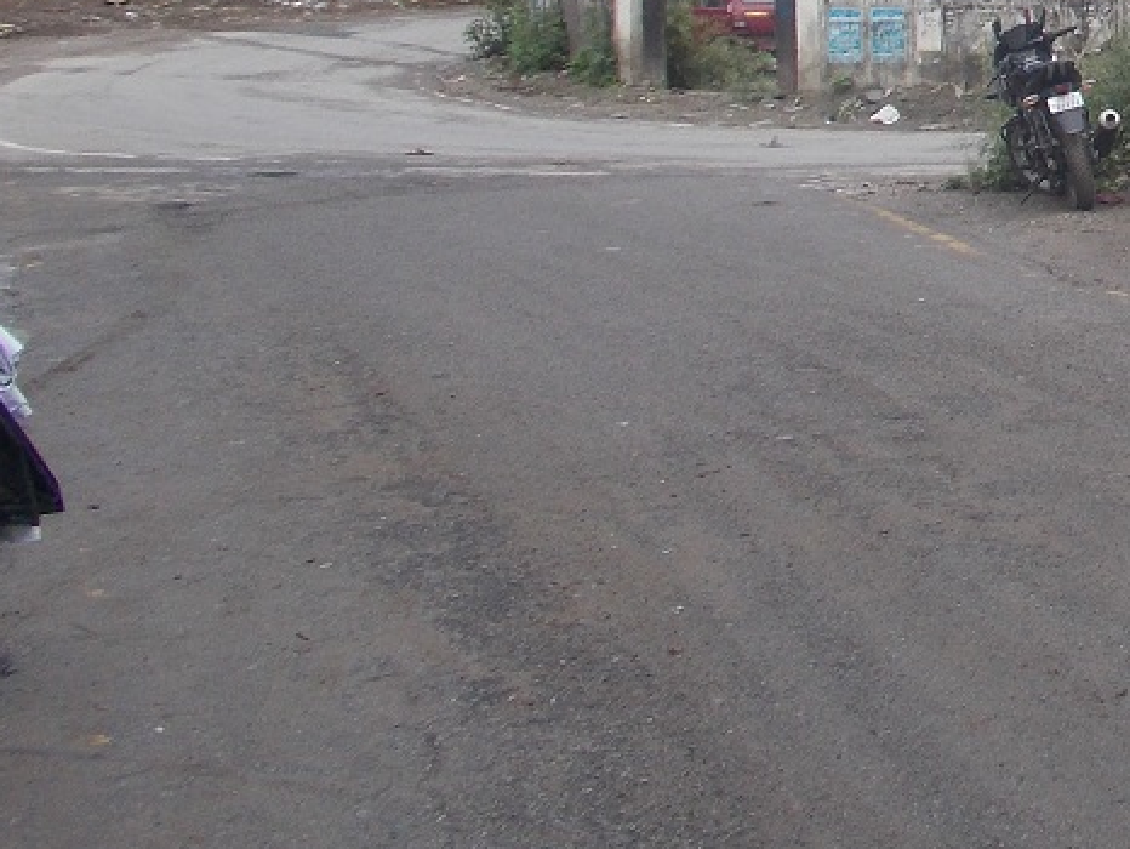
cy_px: -287
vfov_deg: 15.7
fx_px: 2907
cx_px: 1609
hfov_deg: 19.6
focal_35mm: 89
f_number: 3.4
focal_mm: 5.3
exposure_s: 1/320
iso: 80
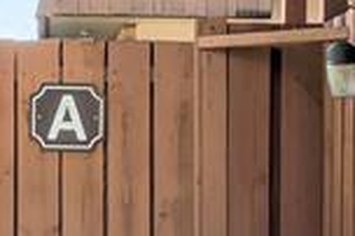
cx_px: 65
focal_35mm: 151
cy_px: 122
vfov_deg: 9.0
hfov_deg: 13.5
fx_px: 1491
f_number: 11
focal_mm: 15
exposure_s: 1/160
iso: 100
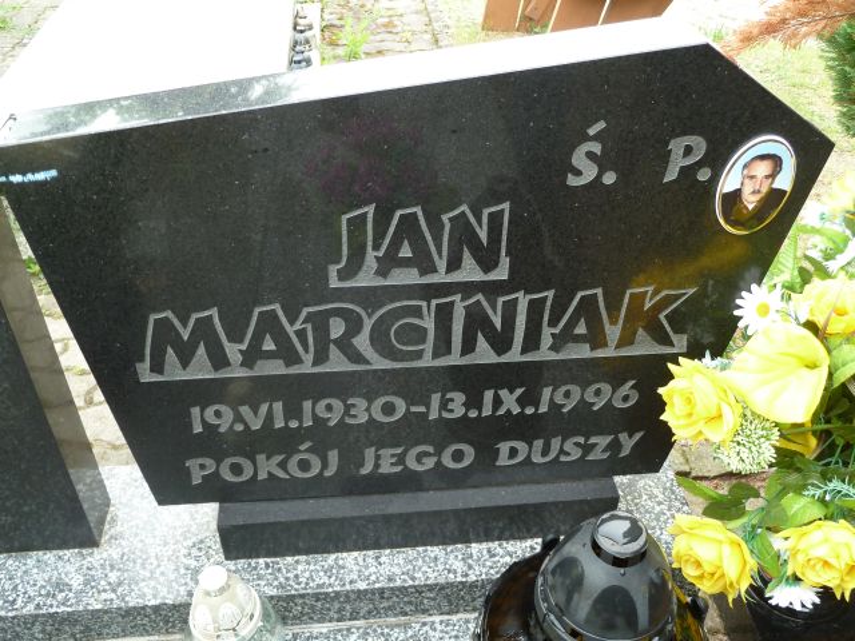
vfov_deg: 44.2
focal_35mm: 32
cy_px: 320
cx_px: 428
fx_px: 790
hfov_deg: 56.8
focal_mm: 5.3
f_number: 3.5
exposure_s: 1/30
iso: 80
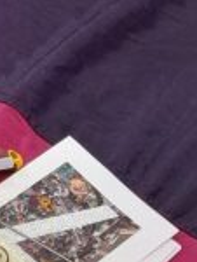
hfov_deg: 7.6
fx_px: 1392
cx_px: -246
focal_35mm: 184
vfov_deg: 10.5
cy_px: -58
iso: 125
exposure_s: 1/60
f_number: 1.8
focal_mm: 4
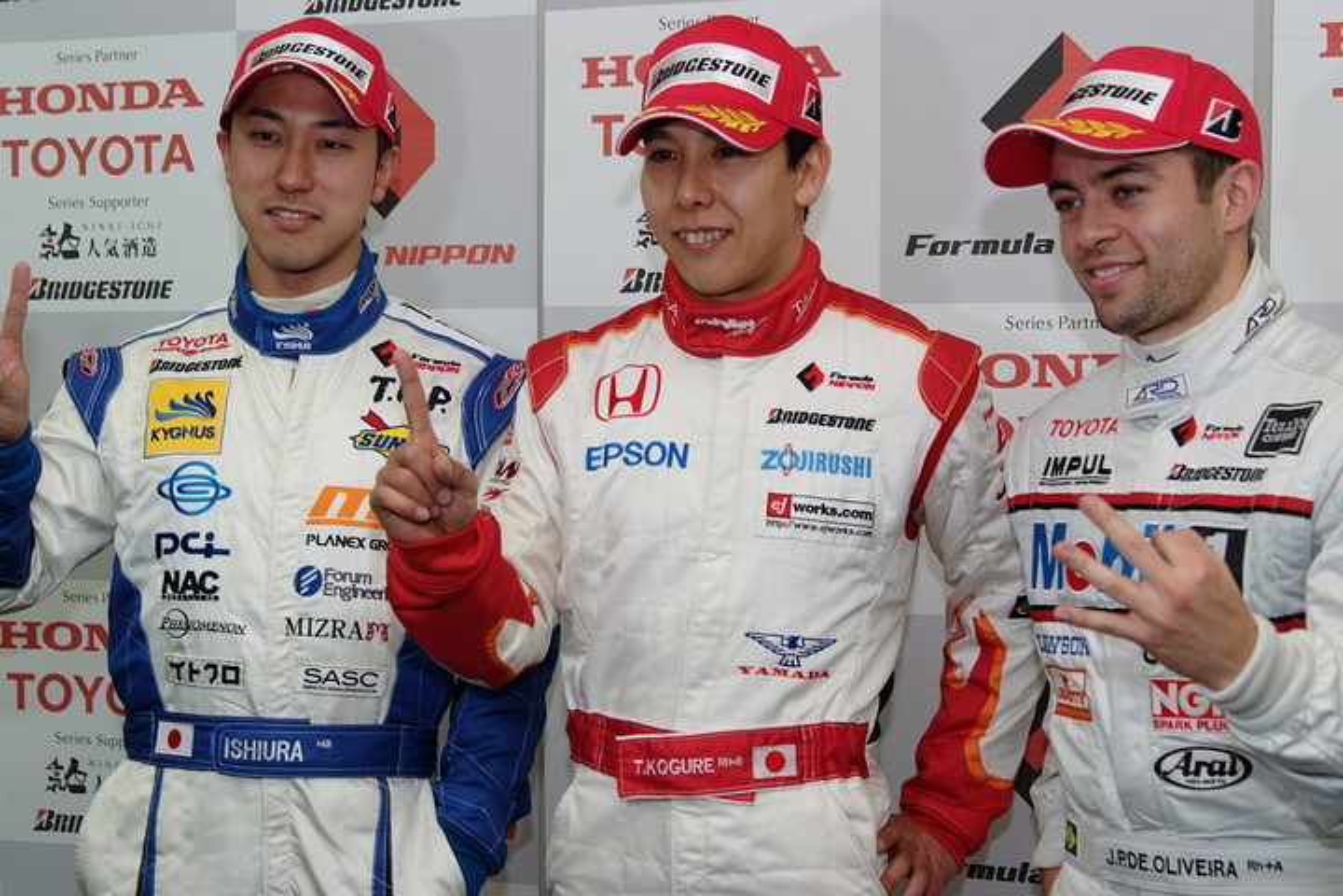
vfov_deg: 22.6
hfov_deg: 33.4
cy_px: 448
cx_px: 672
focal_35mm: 60
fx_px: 2238
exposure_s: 1/60
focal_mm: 40
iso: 100
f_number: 4
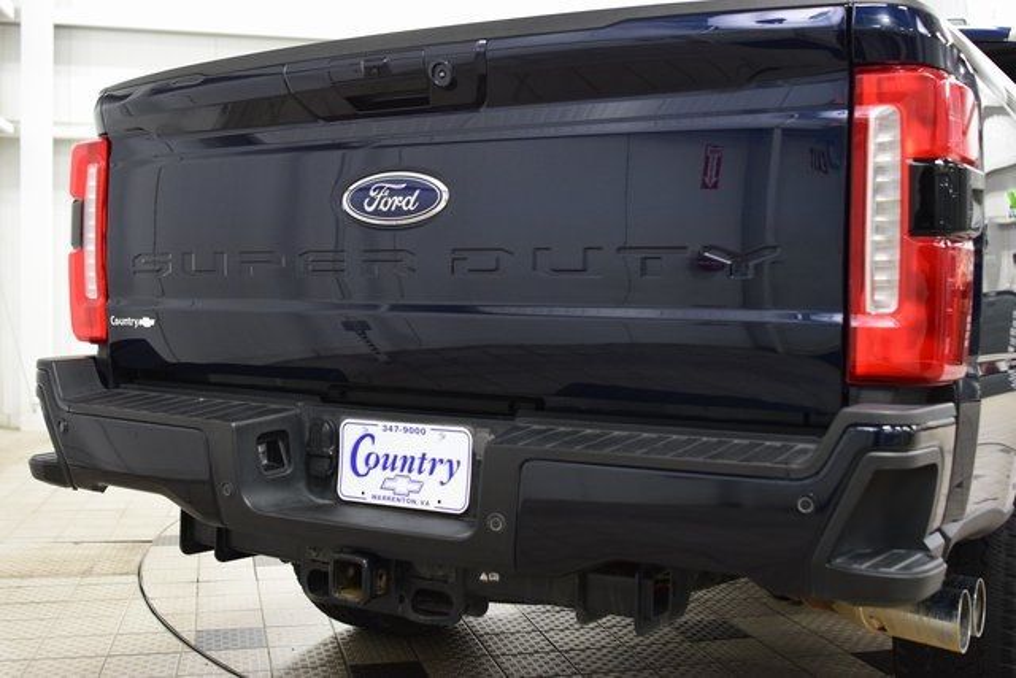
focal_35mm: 42
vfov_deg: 31.9
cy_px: 339
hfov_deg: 46.4
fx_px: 1186
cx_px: 508
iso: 1600
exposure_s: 1/60
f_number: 3.5
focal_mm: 28
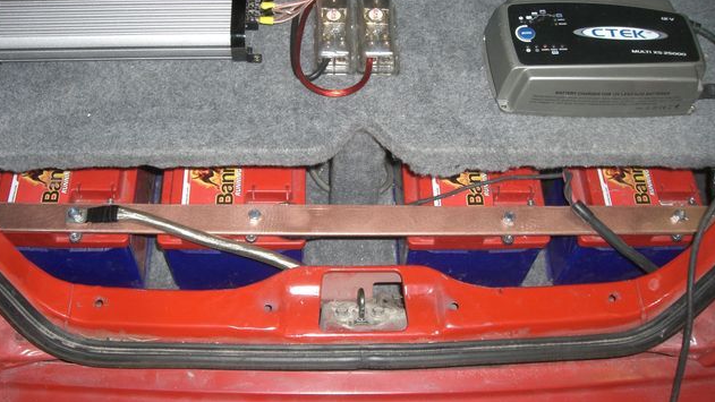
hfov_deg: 48.4
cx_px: 355
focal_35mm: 42
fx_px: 796
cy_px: 207
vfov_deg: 28.3
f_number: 2.7
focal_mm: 6.2
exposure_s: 1/60
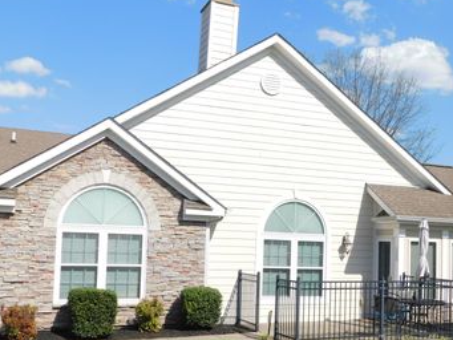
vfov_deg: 32.8
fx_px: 576
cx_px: 266
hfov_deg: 42.8
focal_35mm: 44
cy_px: 211
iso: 125
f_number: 6.4
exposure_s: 1/400
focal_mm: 5.3
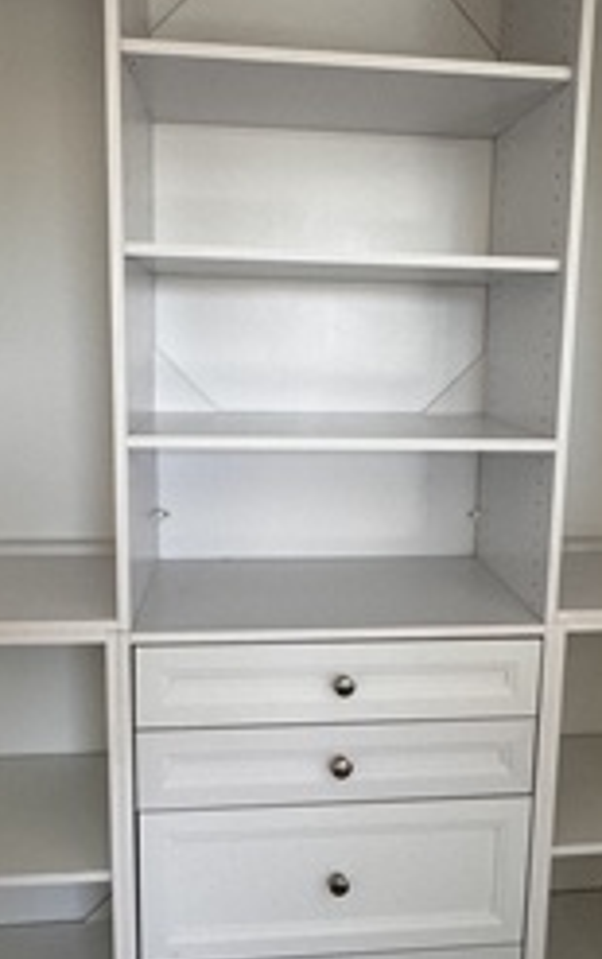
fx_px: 838
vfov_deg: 59.6
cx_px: 334
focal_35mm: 32
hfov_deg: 39.5
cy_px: 464
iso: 160
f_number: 2.2
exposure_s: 1/120
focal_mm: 2.22
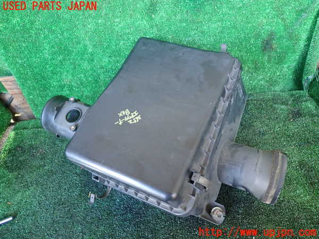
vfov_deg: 54.9
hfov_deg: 69.4
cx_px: 160
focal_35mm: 25
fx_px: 230
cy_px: 120
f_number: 2
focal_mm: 4.5
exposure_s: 1/30
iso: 250
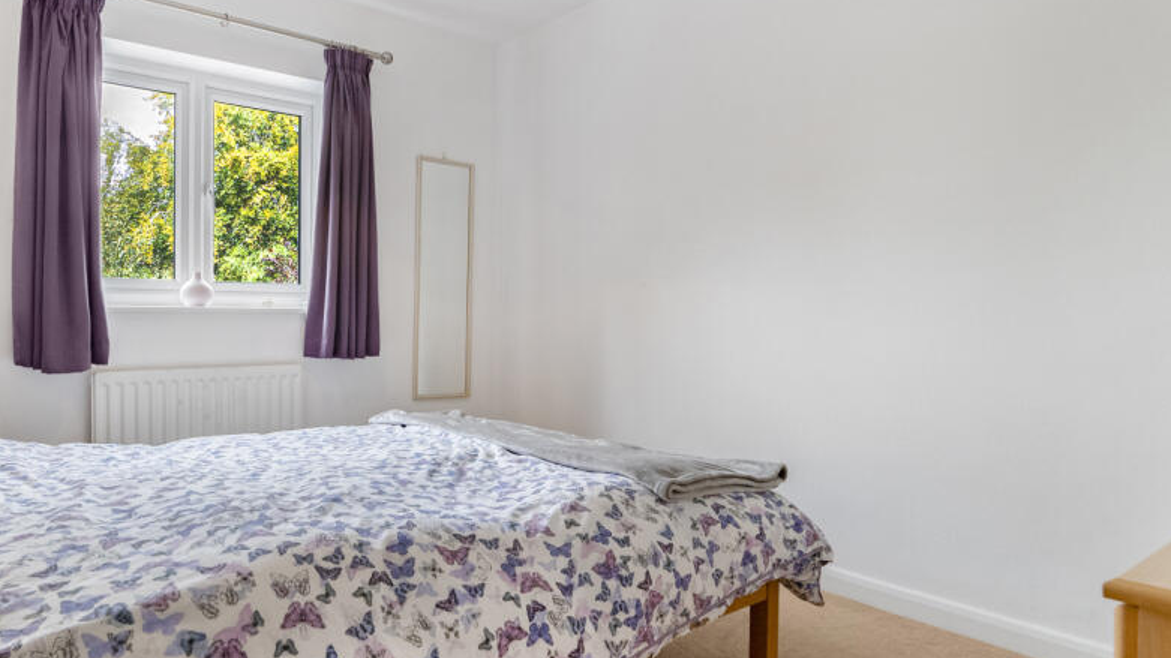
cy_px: 312
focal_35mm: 22
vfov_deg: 51.4
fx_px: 683
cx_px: 454
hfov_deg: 80.0
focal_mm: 16
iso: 800
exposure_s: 1/20
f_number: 7.1
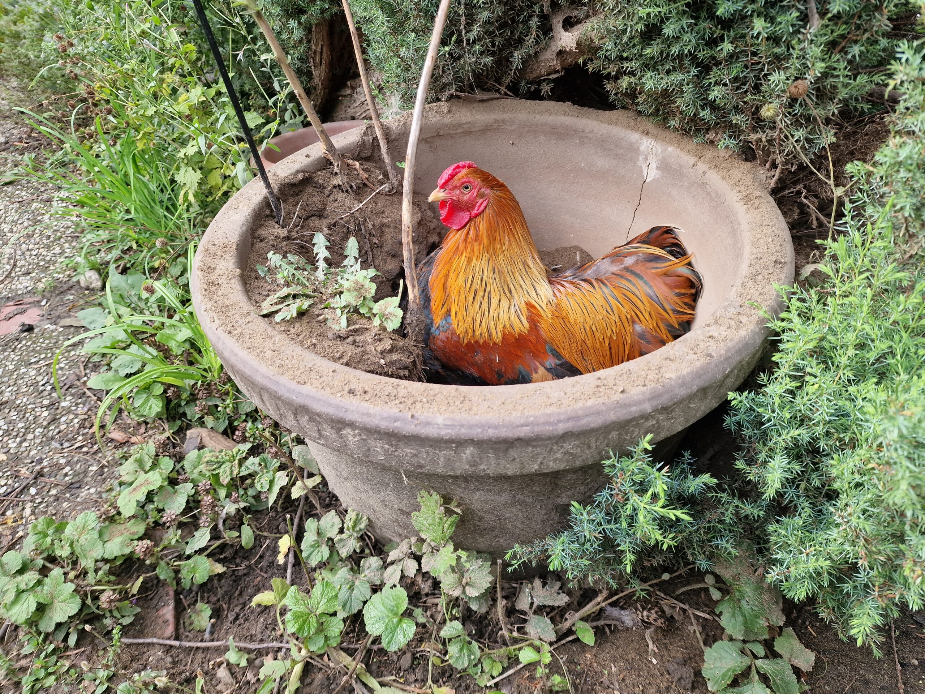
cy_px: 347
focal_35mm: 23
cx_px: 462
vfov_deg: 58.9
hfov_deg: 73.9
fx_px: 615
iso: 50
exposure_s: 1/235
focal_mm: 6.4
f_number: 1.8
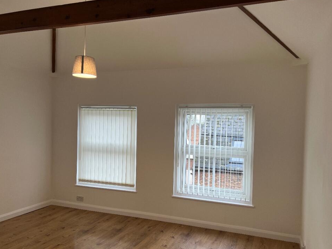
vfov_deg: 49.7
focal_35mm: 28
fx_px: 269
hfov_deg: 63.5
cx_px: 166
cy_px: 131
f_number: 1.5
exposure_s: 1/100
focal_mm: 5.7
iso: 64
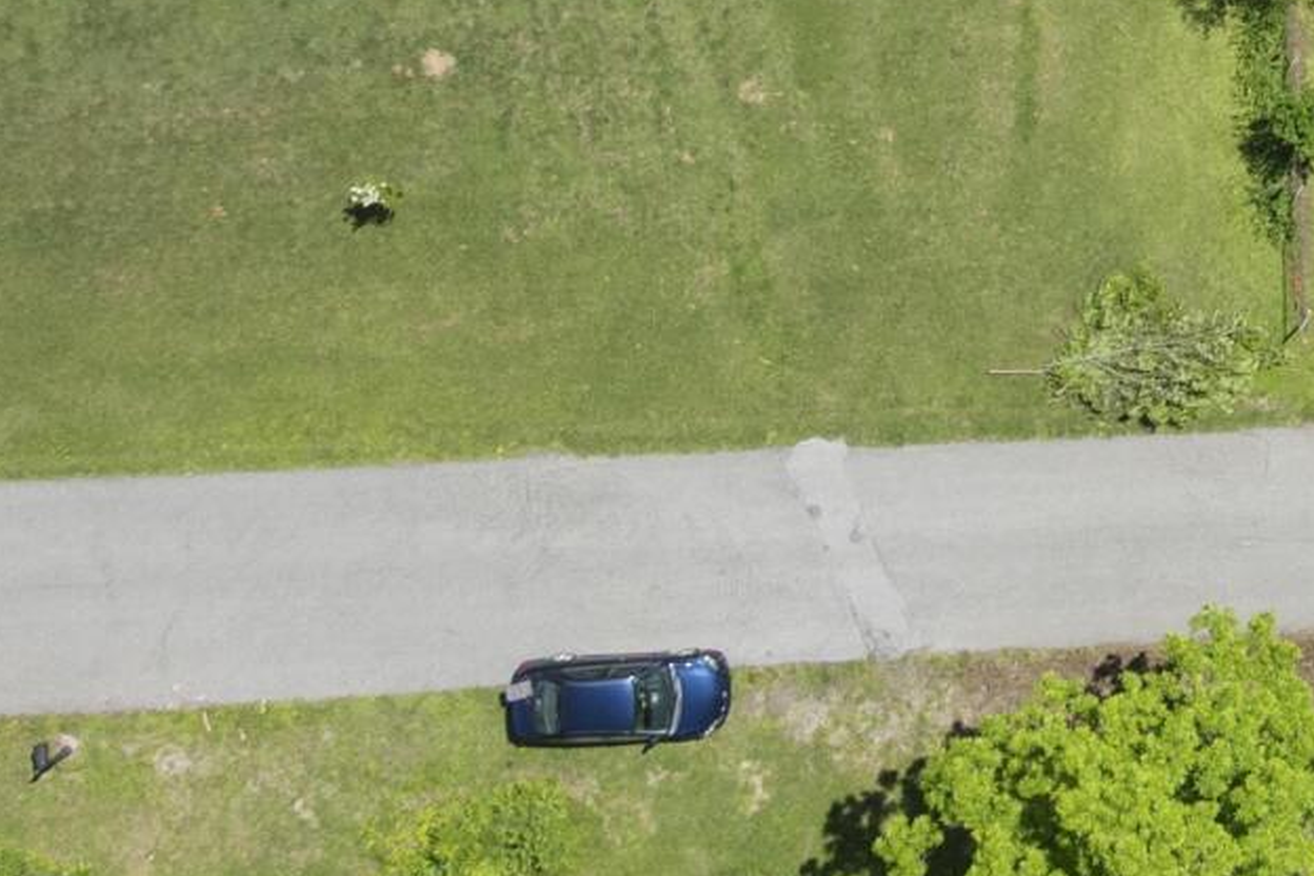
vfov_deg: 10.5
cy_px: -863
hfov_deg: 15.4
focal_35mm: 120
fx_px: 4380
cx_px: 2102
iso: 130
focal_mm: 12.29
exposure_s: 1/100
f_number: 2.8
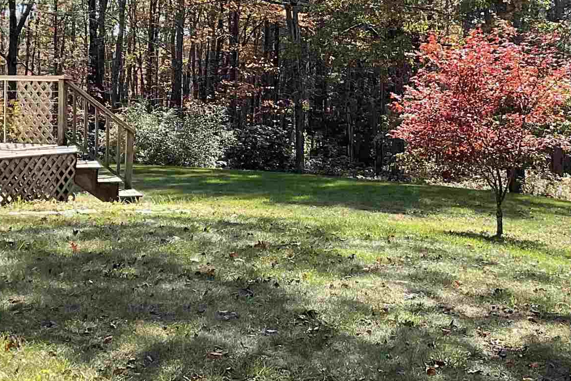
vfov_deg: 17.0
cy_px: 99
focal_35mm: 80
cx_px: 404
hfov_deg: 25.2
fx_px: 1269
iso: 16
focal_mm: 3
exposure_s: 1/593
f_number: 1.8
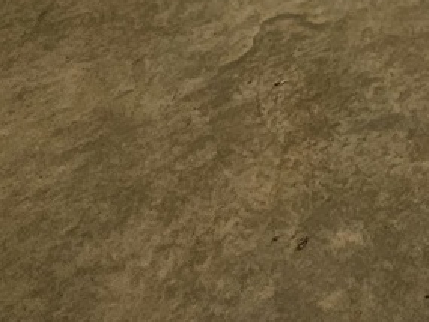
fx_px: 905
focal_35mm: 73
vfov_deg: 14.0
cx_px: 650
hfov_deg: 22.0
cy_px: -453
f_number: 2.2
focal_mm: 2.2
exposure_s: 1/324
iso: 50
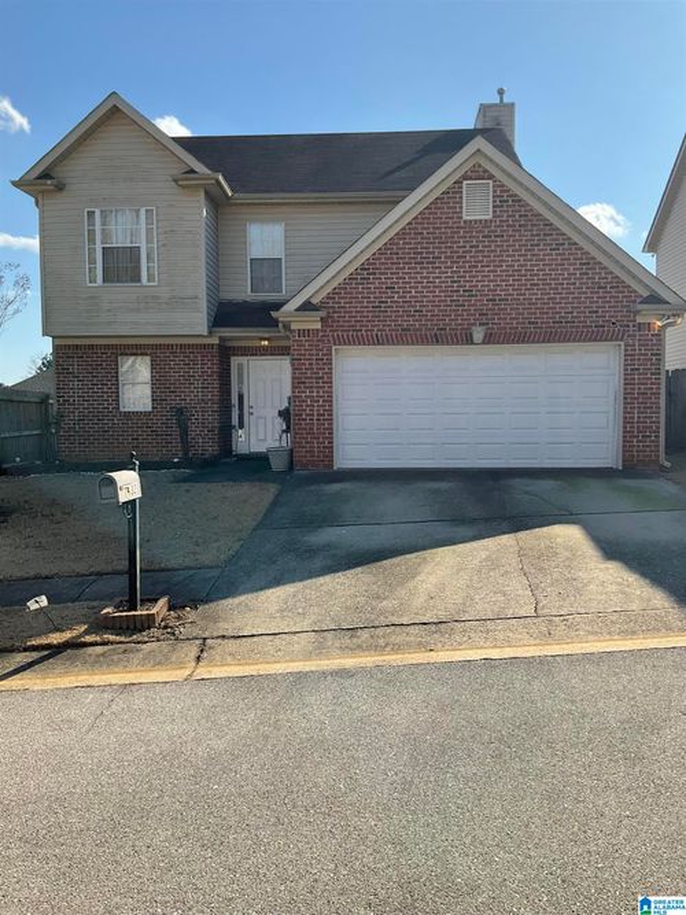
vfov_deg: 61.7
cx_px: 343
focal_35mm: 29
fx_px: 767
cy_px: 458
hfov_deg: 48.2
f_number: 1.8
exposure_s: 1/1577
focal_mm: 3
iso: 25
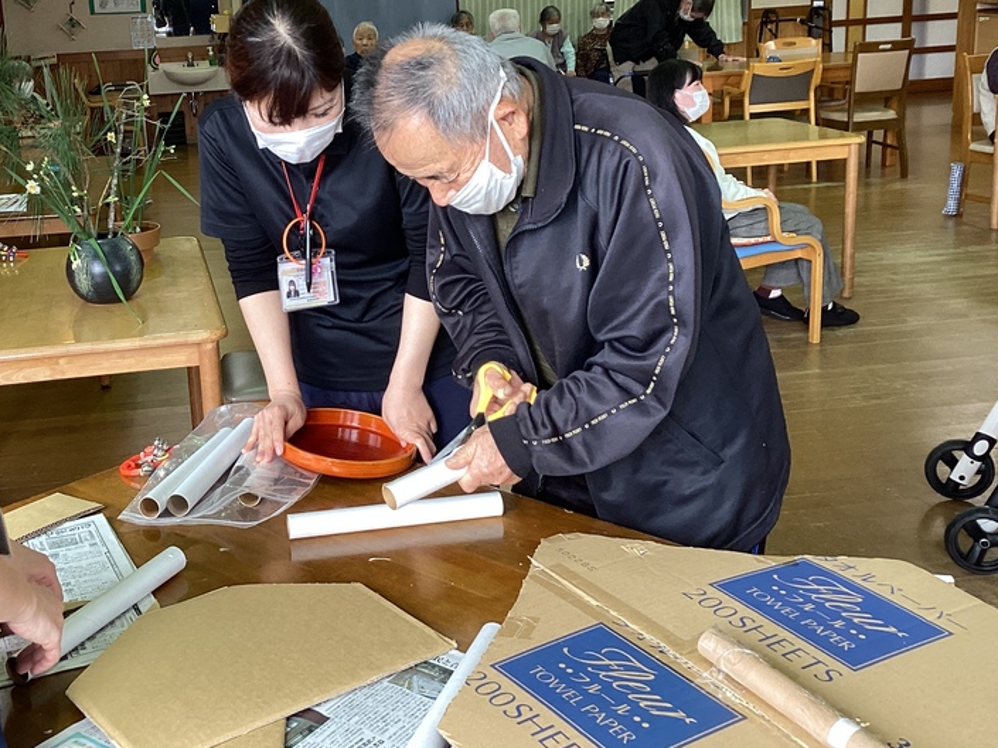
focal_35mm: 44
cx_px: 317
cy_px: 289
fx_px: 1268
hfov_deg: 42.3
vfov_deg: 32.7
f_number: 2.4
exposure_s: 1/60
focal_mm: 3.3
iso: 80
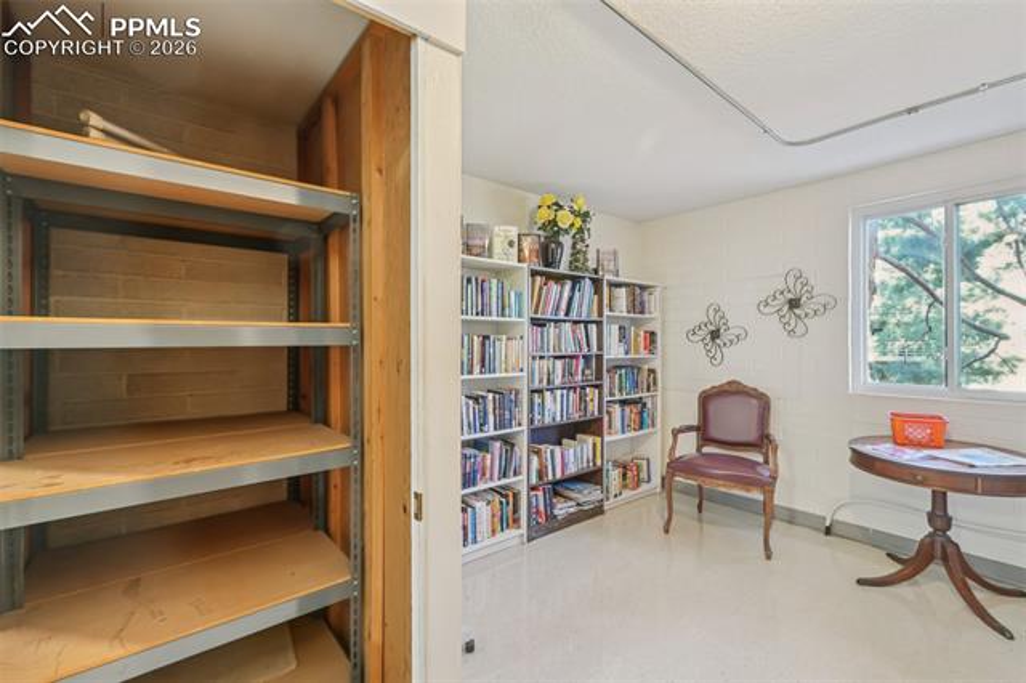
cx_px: 513
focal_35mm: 15
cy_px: 342
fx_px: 427
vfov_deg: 77.3
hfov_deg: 100.4
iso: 800
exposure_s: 1.6
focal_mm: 10
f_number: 8
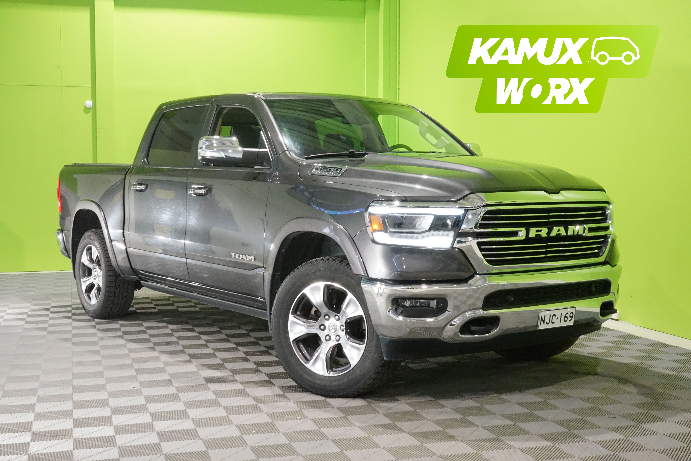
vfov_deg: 29.9
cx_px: 346
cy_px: 230
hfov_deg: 43.6
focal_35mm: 45
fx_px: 864
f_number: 20
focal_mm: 45
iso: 6400
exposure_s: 1/15
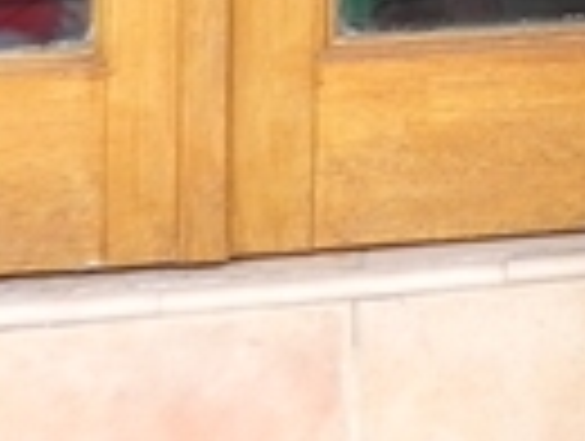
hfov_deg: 10.7
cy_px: -542
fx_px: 2506
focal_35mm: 148
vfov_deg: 9.2
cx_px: 1534
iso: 160
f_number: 3.2
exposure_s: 1/618
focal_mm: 4.6
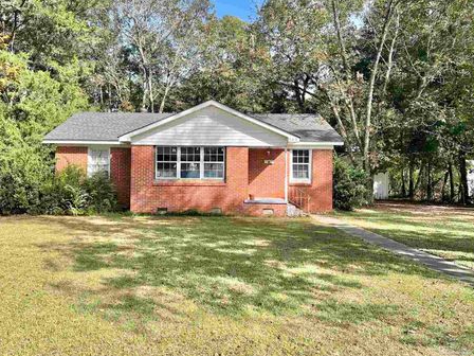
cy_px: 164
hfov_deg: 61.5
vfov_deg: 48.2
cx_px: 213
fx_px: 397
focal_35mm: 29
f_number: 1.5
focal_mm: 5.7
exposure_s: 1/1183
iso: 50
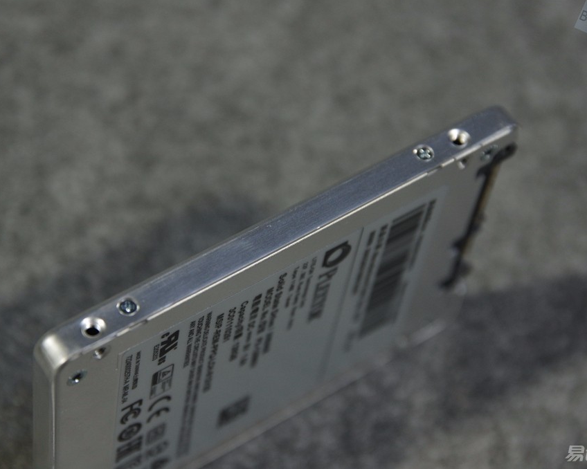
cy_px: 233
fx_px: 2067
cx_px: 290
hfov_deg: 16.2
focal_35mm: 119
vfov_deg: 13.0
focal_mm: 70
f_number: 5
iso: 800
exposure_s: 1/30
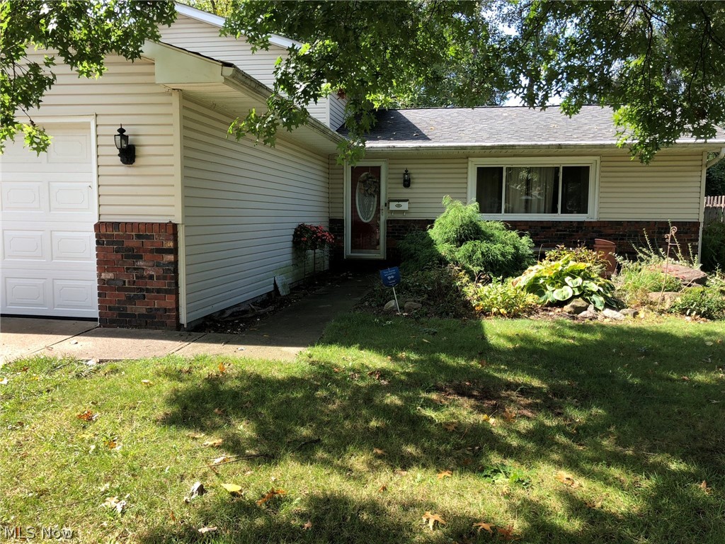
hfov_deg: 63.4
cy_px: 272
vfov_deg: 49.7
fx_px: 586
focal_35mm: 28
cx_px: 362
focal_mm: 3.99
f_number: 1.8
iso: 20
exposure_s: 1/378
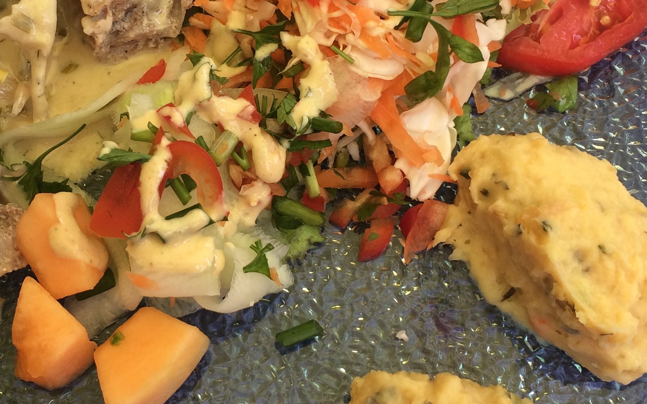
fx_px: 1093
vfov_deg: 20.9
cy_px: 164
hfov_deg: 32.8
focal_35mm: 62
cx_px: 236
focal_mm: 4.15
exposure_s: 1/224
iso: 32
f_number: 2.2
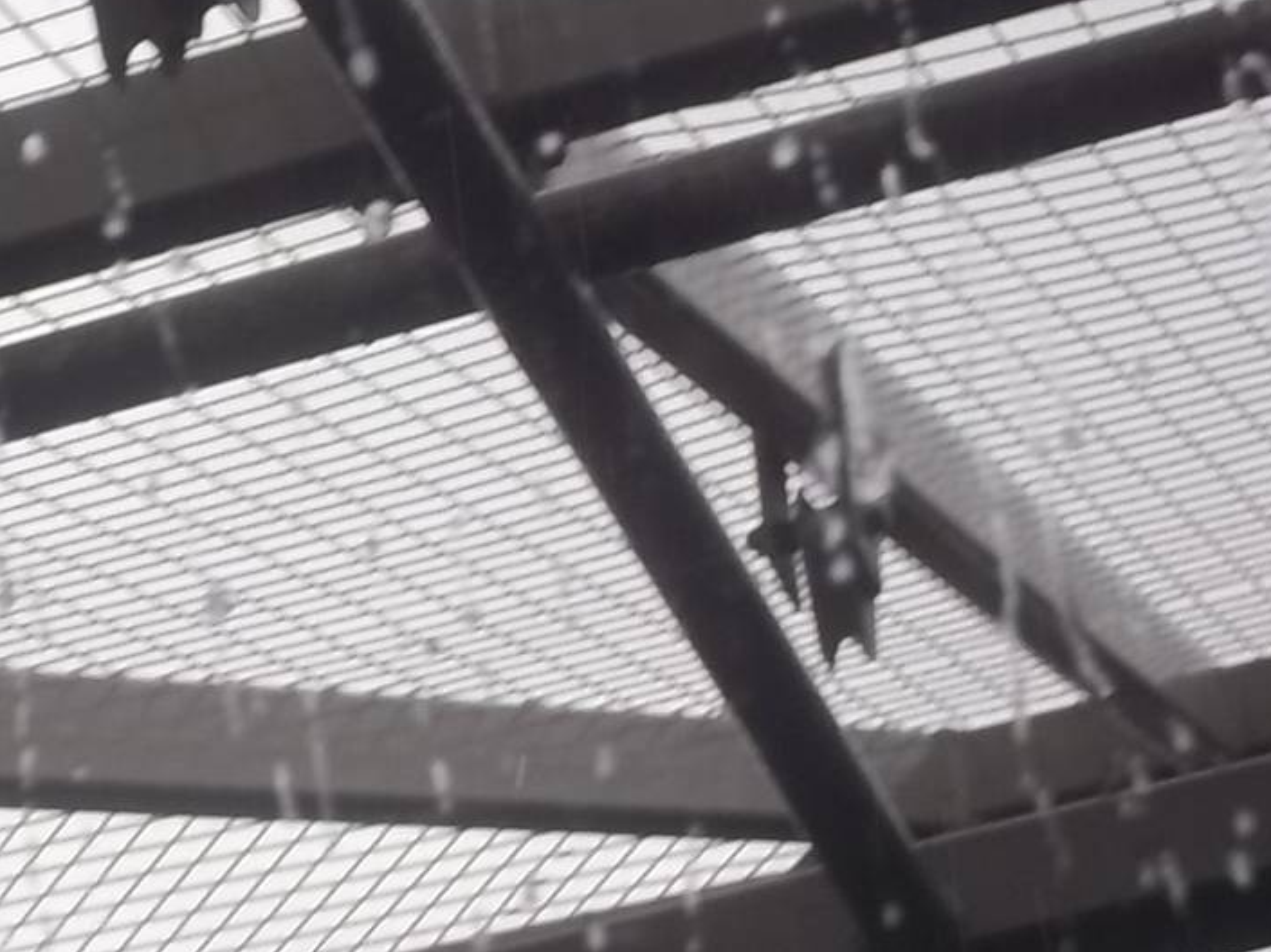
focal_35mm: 218
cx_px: -90
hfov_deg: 9.0
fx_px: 8000
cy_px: 741
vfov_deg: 6.8
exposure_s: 1/125
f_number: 5.2
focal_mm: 17.1
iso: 80
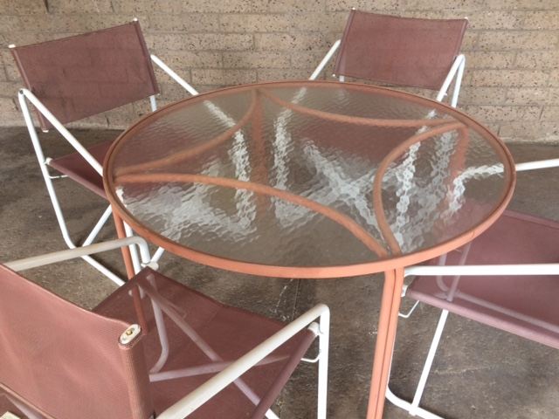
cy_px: 210
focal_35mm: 29
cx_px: 280
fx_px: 468
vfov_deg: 48.2
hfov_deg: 61.7
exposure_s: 1/100
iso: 40
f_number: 2.2
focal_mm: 4.15
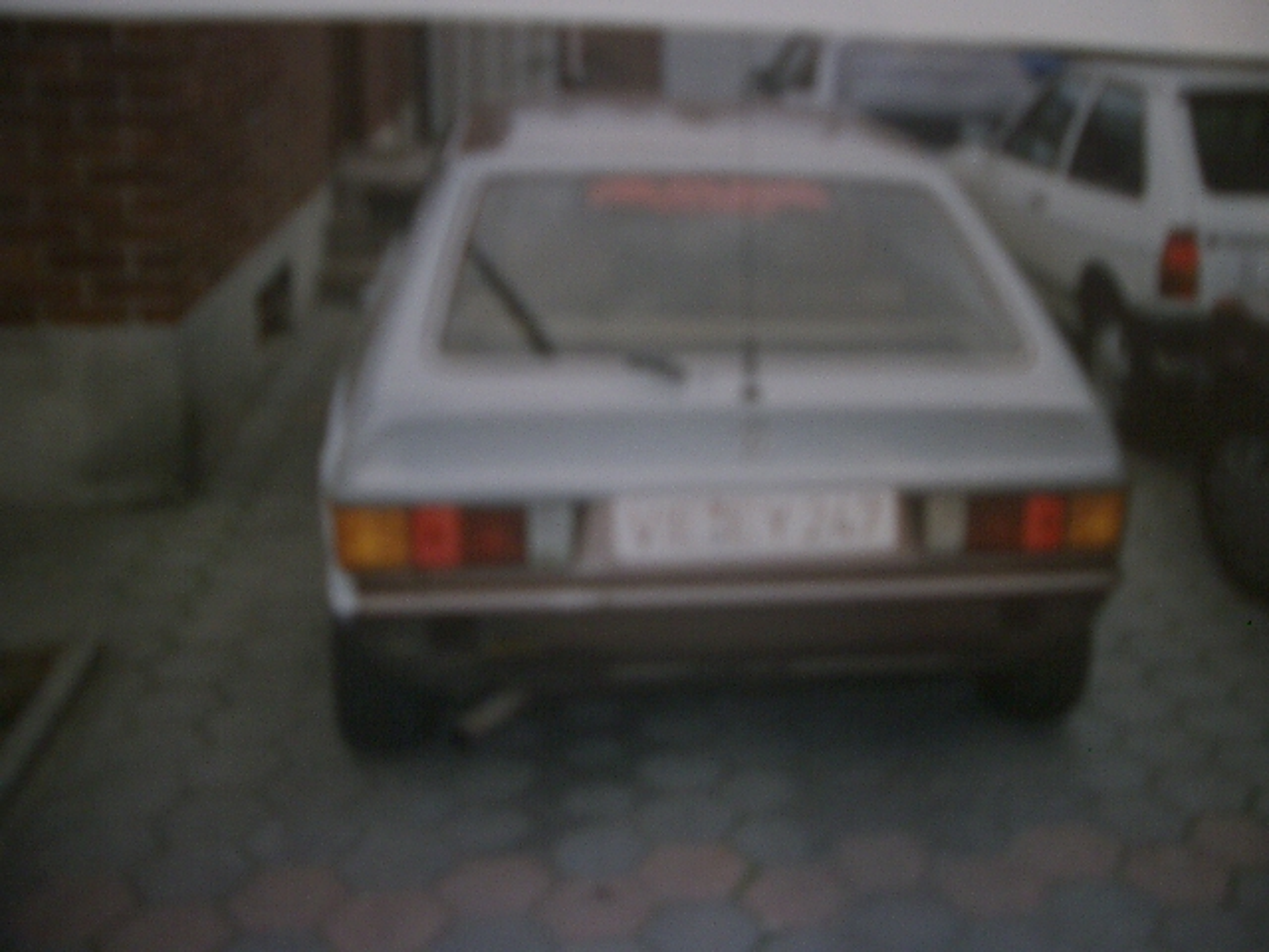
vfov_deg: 40.7
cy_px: 476
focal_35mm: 35
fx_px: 1283
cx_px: 634
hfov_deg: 52.6
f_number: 2.6
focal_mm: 5.8
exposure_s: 1/8
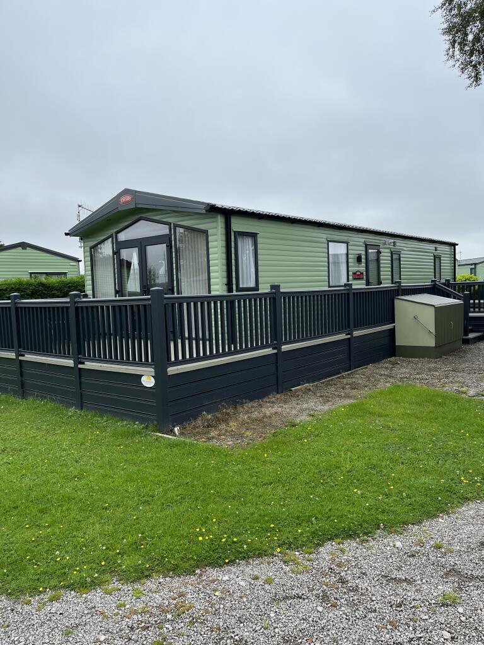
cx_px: 242
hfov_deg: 53.1
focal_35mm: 26
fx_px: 485
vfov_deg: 67.3
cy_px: 322
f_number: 1.6
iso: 50
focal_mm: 5.1
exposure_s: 1/1325
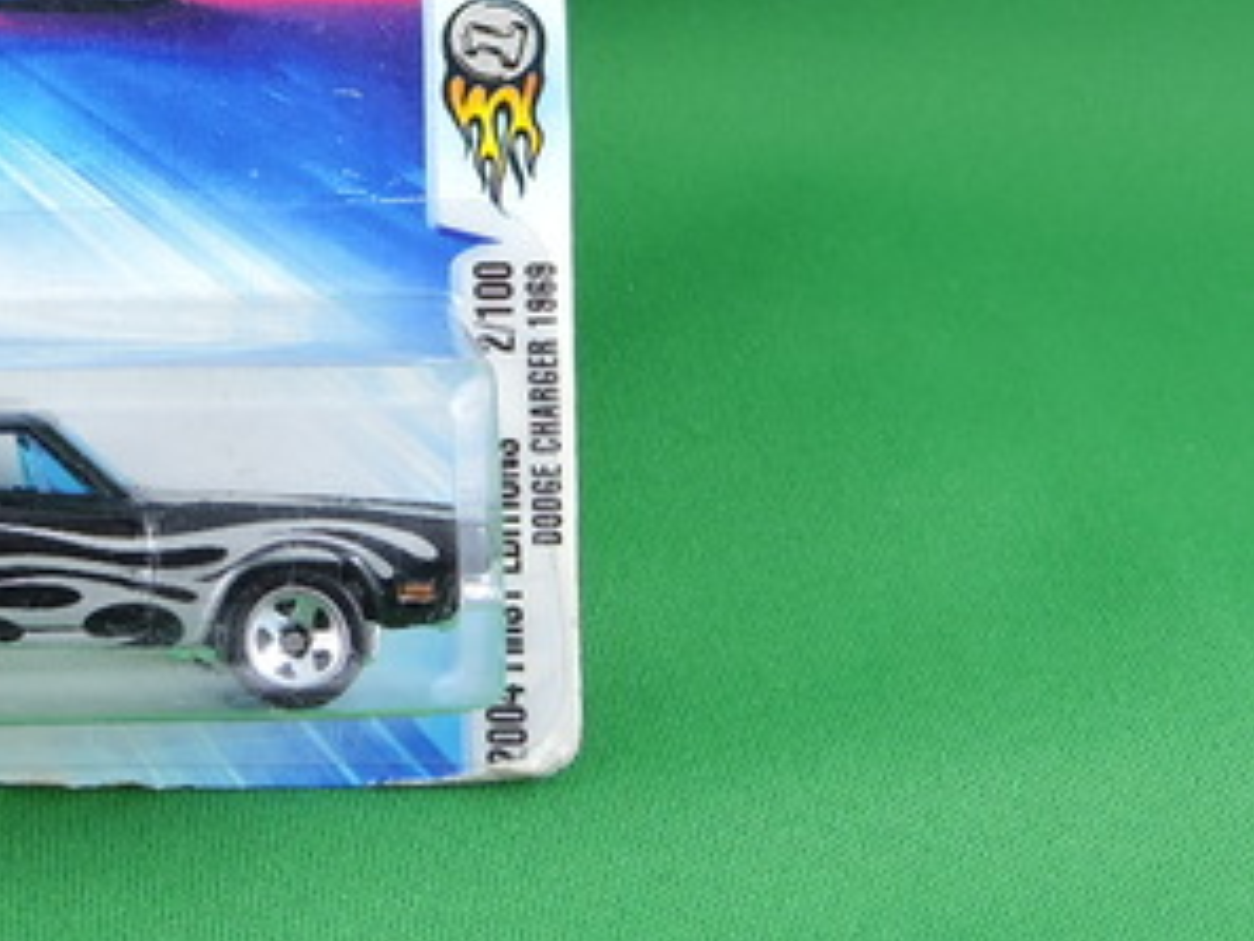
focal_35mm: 78
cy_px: -131
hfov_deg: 23.8
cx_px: -32
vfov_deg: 18.1
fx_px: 2827
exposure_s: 1/30
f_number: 3.5
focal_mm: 5.4
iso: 140
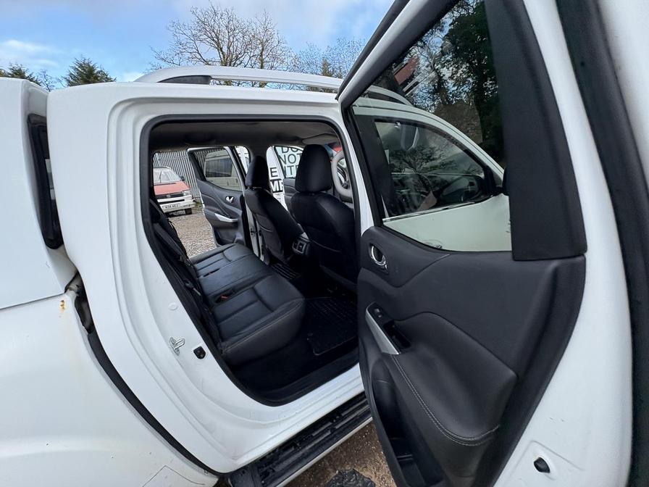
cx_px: 324
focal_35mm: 14
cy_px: 244
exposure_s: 1/167
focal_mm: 2.22
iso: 64
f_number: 2.2
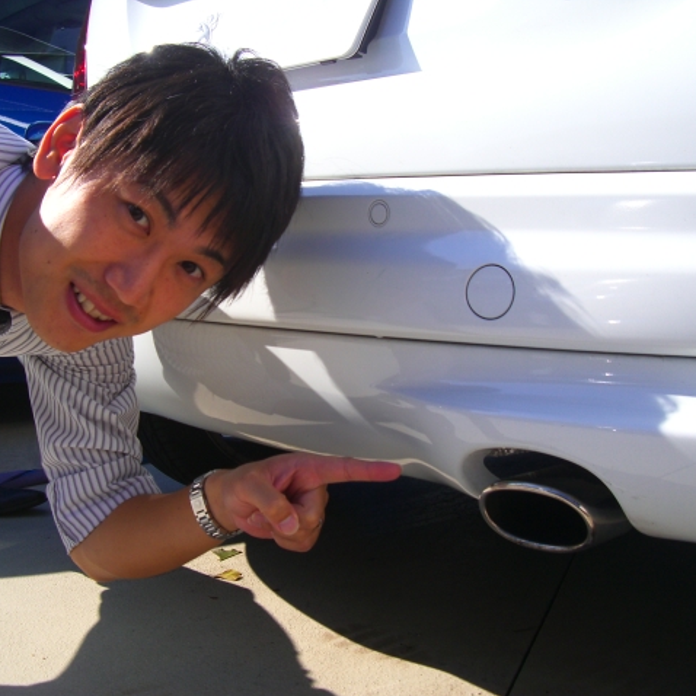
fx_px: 1024
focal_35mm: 45
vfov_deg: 37.6
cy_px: 348
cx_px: 316
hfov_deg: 37.5
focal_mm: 7.9
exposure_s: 1/250
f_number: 5.6
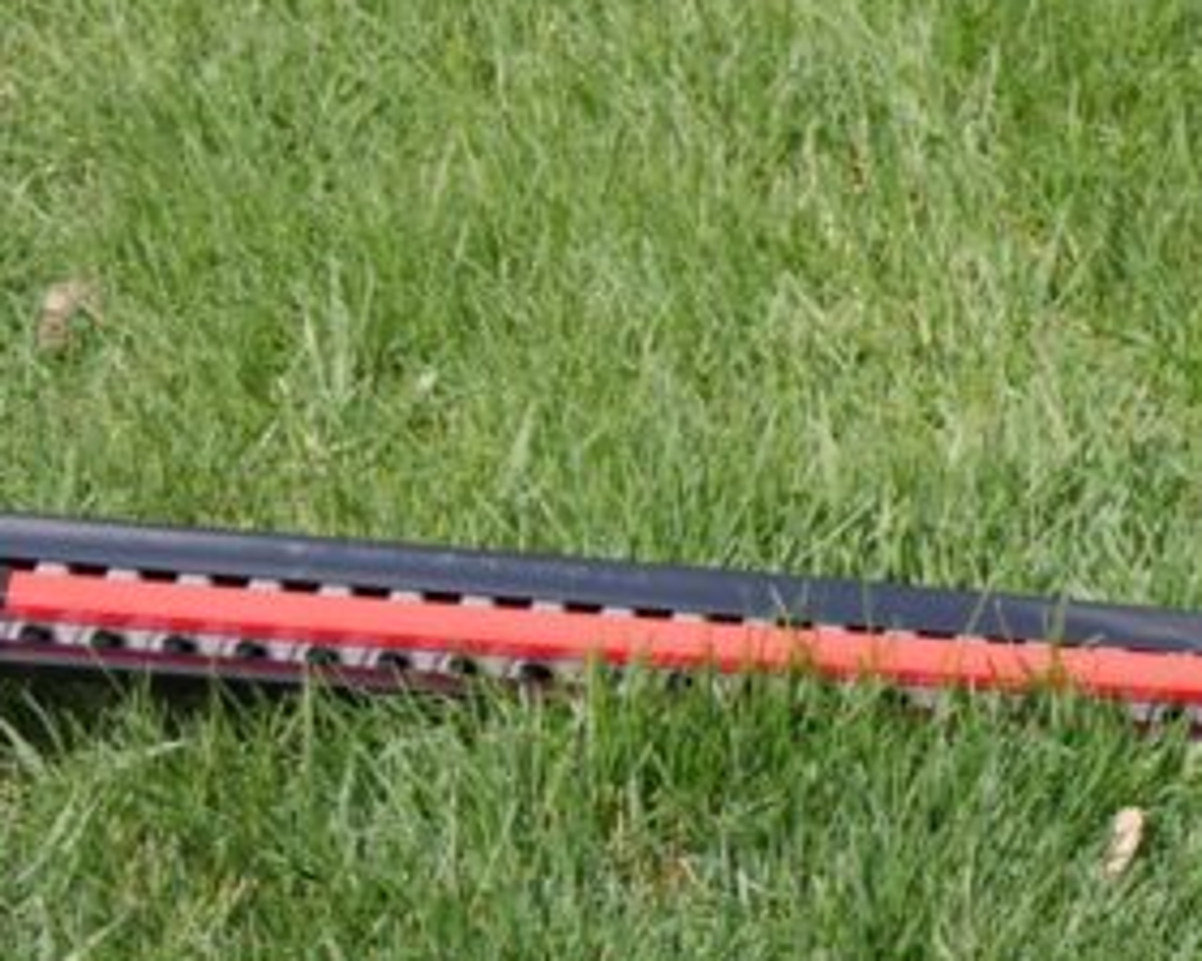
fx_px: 6901
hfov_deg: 9.9
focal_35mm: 194
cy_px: 626
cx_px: 1254
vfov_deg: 8.0
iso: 200
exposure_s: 1/800
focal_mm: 40
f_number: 4.7
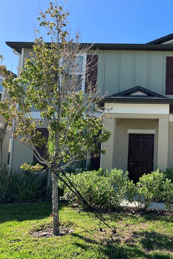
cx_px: 173
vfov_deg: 49.6
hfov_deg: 31.6
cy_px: 130
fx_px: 281
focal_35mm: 39
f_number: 1.8
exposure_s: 1/972
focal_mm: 3.99
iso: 32
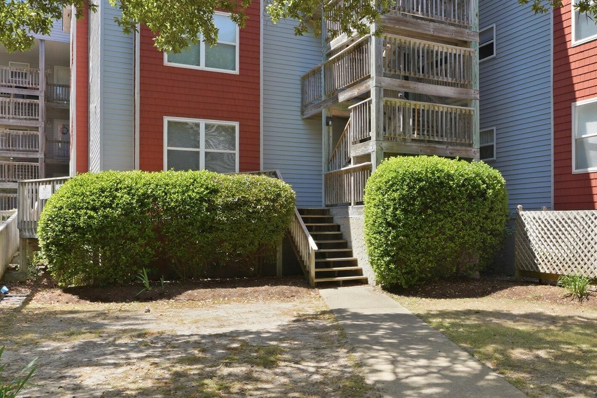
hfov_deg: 55.0
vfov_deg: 38.9
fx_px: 564
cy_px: 214
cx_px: 383
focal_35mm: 34
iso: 100
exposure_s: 1/100
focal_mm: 16
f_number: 8
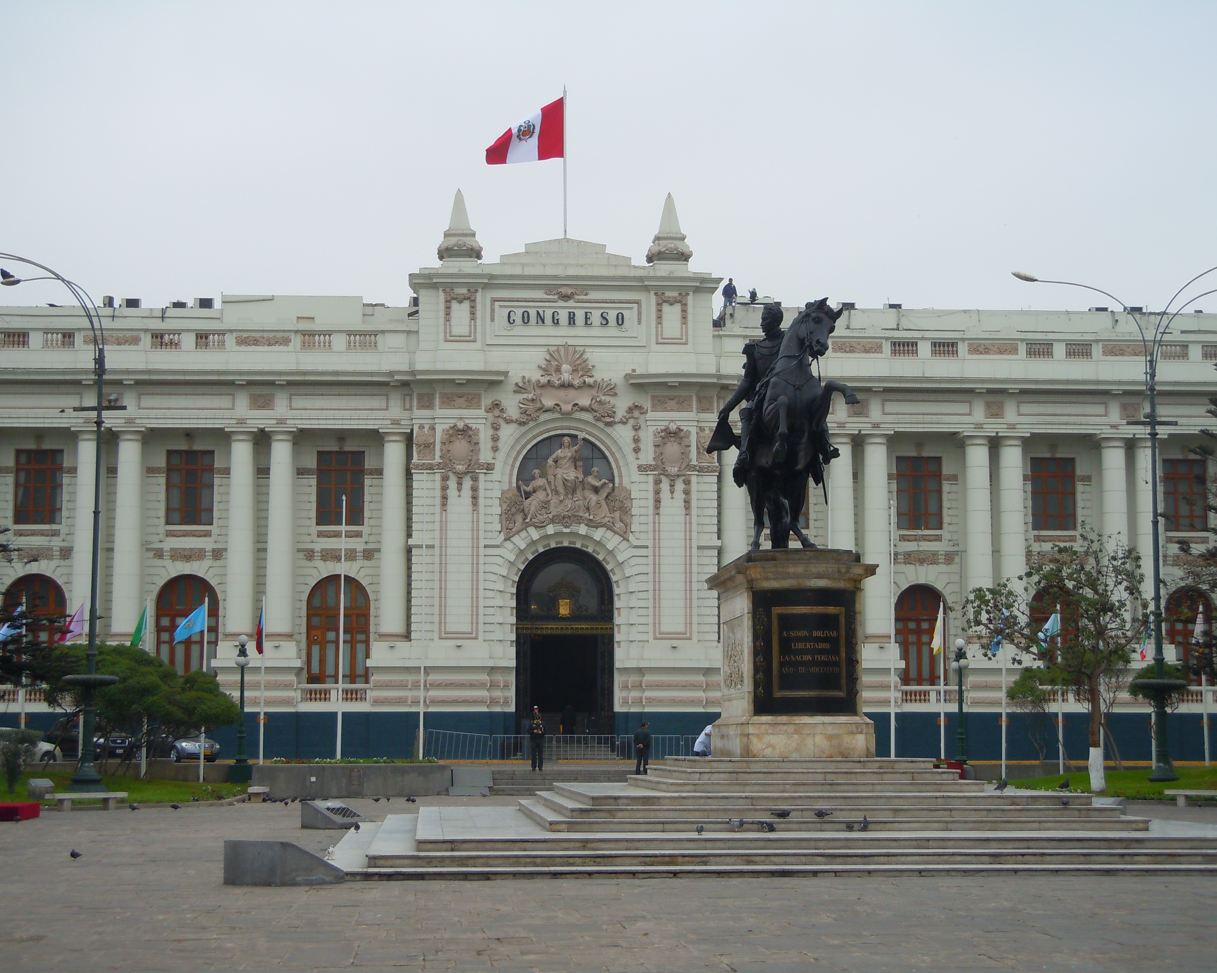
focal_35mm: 62
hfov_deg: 30.5
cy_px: 490
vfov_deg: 24.6
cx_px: 603
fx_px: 2233
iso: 100
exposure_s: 1/500
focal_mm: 10.6
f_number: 4
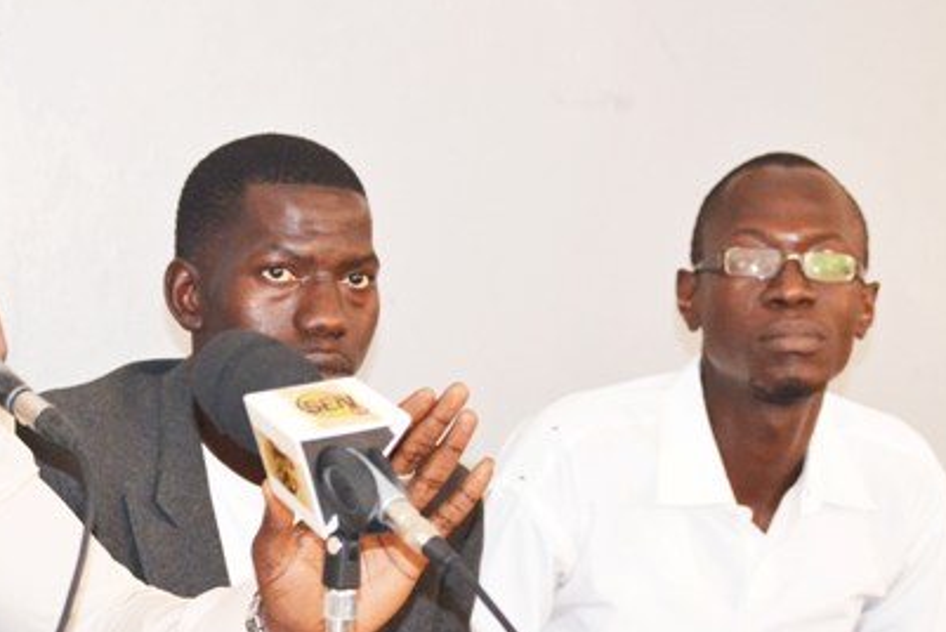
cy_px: 292
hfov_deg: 14.7
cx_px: 269
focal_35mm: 139
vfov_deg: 9.9
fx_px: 3655
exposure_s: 1/60
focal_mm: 62
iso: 1800
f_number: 4
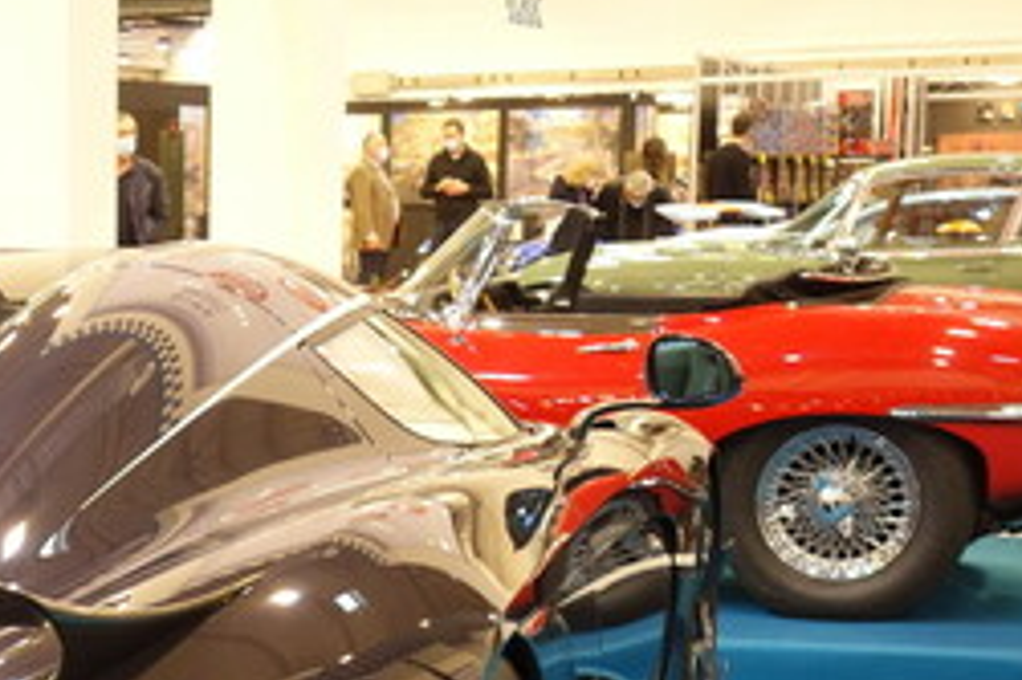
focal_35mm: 98
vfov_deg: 13.7
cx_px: -187
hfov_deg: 19.7
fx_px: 2780
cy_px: 717
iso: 500
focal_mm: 15.1
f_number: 2.8
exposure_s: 1/50
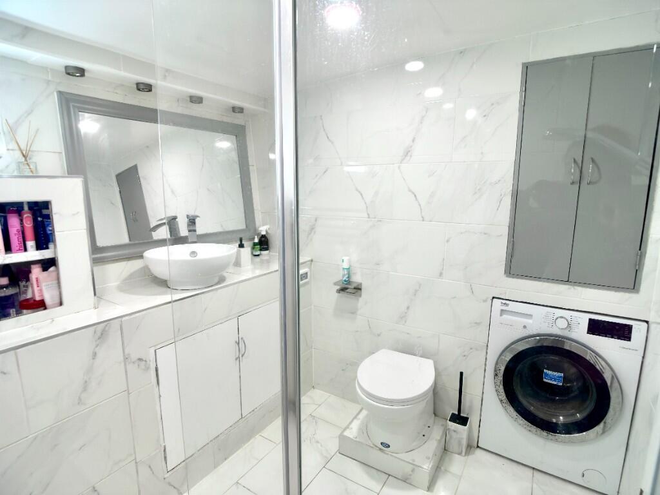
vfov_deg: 56.8
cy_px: 248
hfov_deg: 71.6
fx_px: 458
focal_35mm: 24
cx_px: 330
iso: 160
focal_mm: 6.86
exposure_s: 1/50
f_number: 1.78
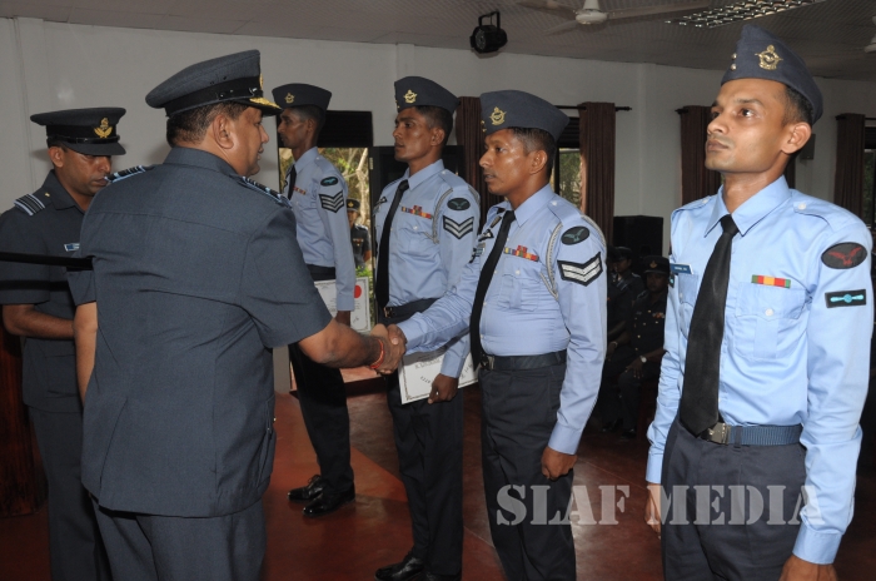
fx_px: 765
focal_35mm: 32
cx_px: 438
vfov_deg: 41.6
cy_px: 290
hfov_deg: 59.6
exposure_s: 1/80
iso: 640
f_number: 6.3
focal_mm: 21
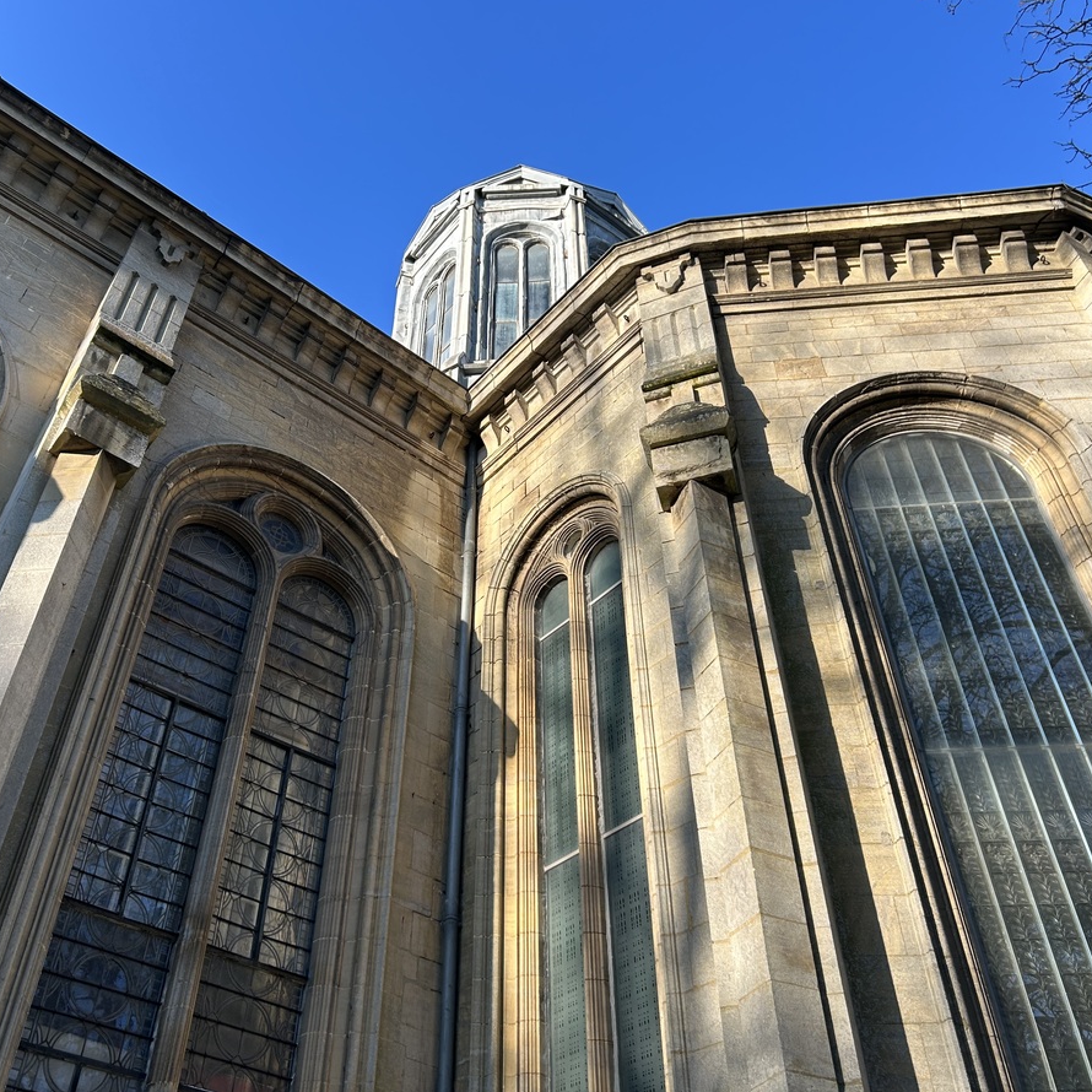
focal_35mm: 31
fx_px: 1106
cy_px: 542
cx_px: 490
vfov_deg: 52.5
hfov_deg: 52.4
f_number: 1.5
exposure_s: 1/1068
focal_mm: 5.7
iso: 50
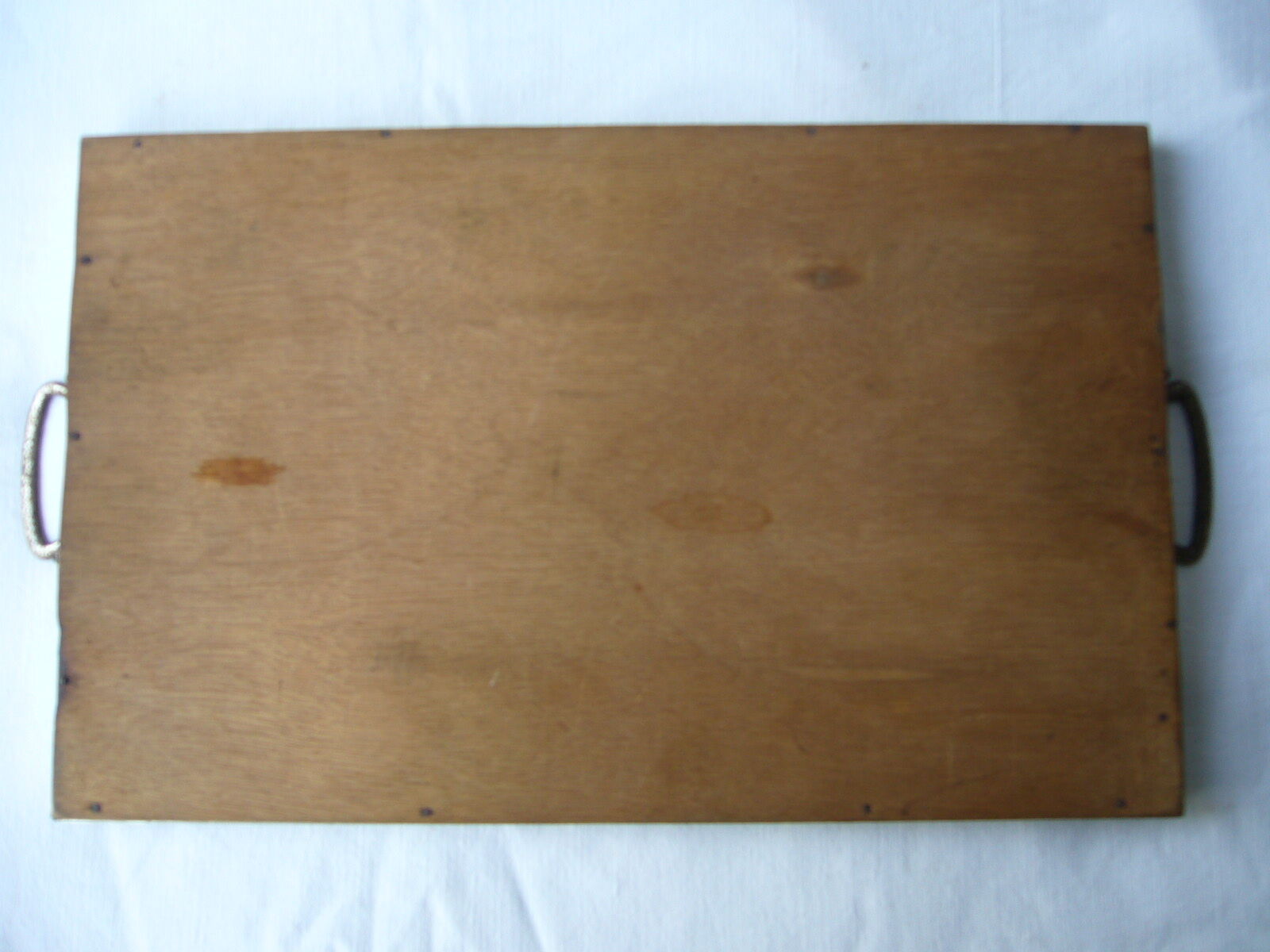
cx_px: 635
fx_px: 1284
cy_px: 476
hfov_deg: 52.6
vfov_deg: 40.7
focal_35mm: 35
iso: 80
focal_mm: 5.8
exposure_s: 1/30
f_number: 2.8
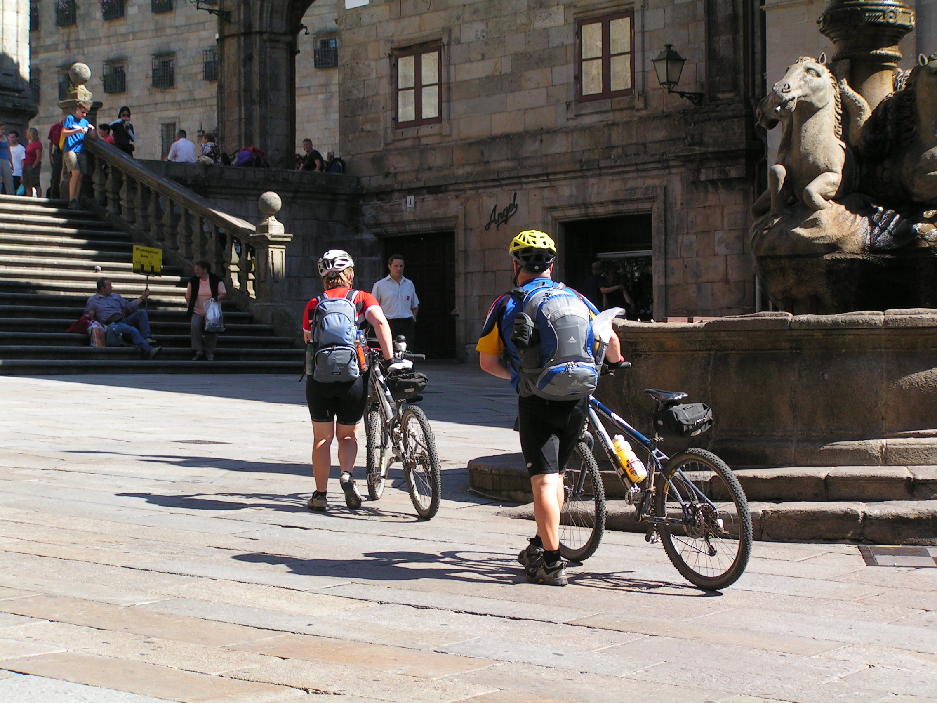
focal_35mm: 85
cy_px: 352
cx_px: 468
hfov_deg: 23.0
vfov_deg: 17.4
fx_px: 2301
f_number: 3.2
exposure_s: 1/400
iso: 50
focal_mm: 14.1
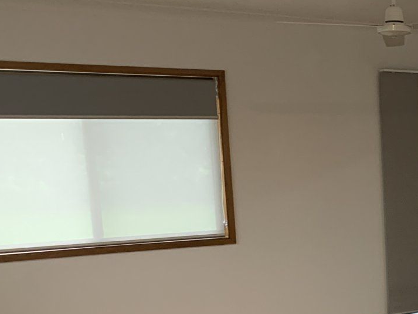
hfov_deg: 25.0
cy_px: 302
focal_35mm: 70
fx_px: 845
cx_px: 501
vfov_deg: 20.4
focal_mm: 4.25
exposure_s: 1/50
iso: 200
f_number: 1.8
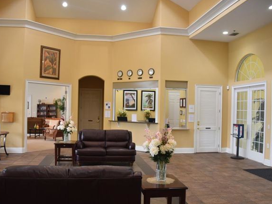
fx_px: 259
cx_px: 129
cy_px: 108
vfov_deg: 42.9
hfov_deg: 55.3
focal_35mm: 33
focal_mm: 28
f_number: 3.5
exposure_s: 1/60
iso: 1000
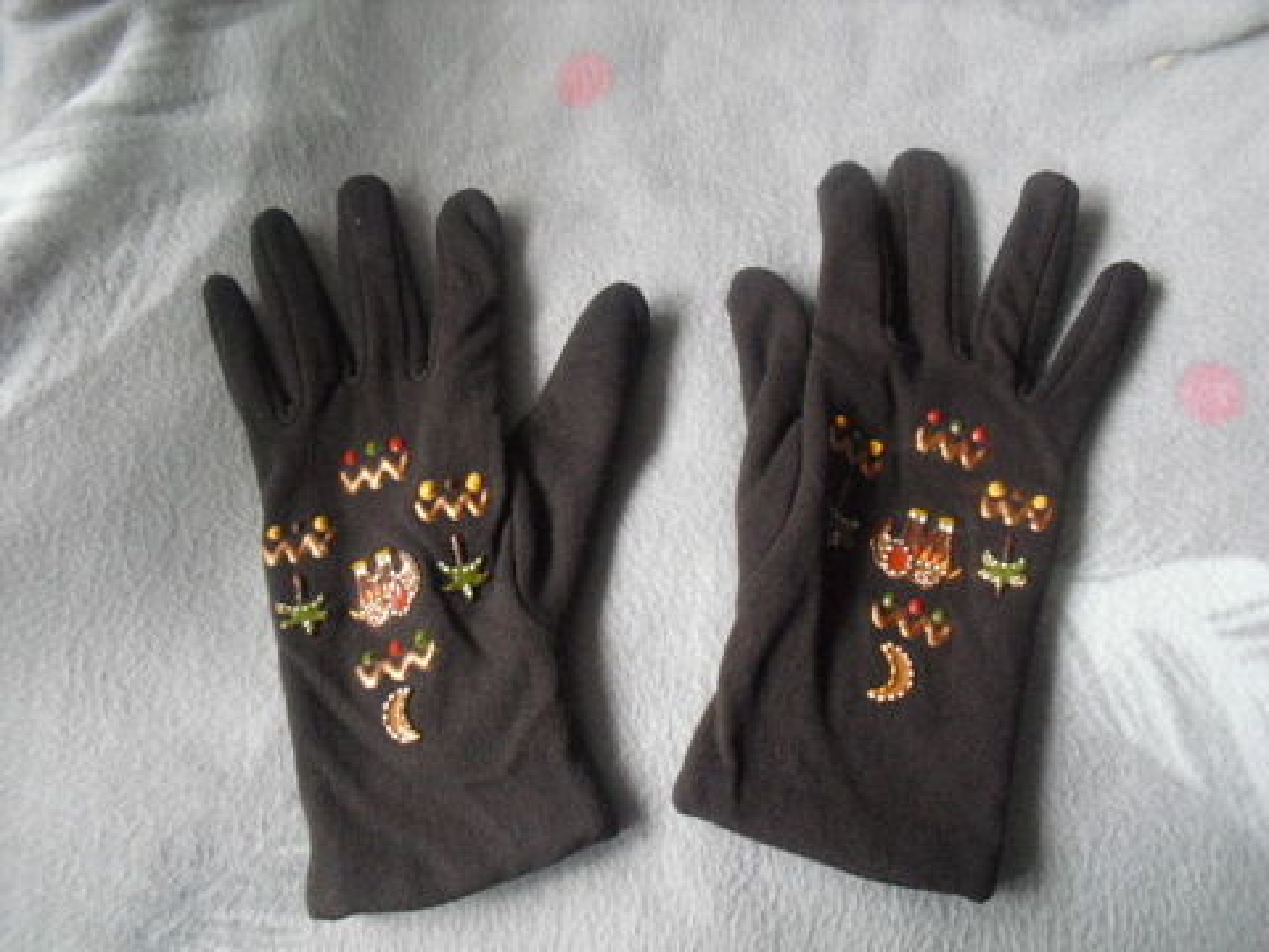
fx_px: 1320
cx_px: 634
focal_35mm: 36
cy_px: 476
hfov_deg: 51.4
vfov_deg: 39.7
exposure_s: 1/40
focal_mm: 6.3
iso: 800
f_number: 3.1
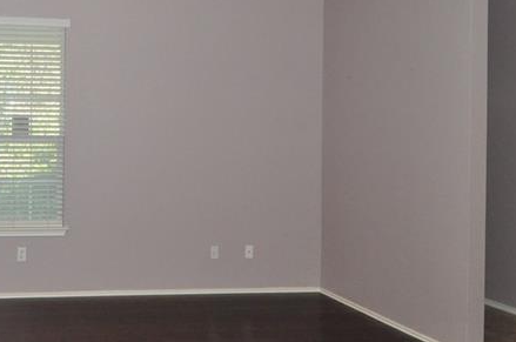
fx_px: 601
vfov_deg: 31.7
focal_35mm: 42
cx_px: 25
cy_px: 132
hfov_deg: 41.6
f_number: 7.1
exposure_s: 1/200
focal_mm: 12
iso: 2000
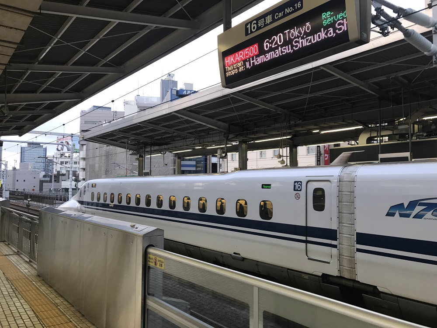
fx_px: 353
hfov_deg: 63.4
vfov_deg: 49.7
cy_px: 164
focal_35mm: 28
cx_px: 218
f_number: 1.8
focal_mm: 3.99
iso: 32
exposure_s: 1/60
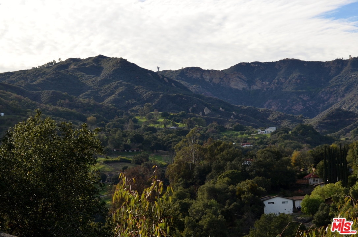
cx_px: 179
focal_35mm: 78
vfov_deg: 17.4
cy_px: 118
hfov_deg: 26.0
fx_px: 774
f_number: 9
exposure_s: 1/200
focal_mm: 52
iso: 100
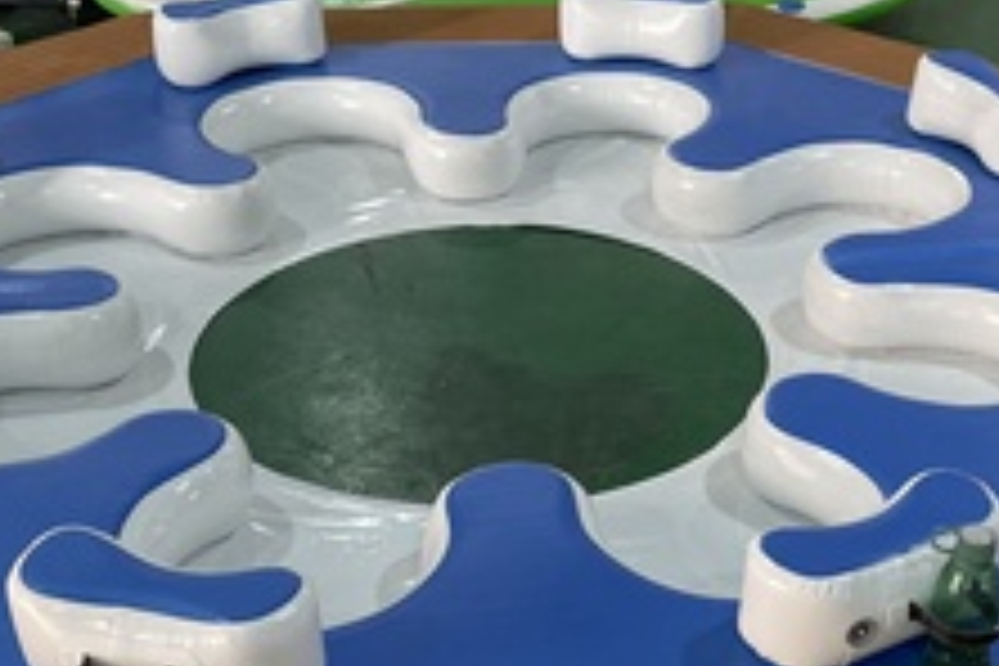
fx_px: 1693
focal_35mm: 61
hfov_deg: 32.6
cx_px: 666
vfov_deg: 21.8
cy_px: 587
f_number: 1.6
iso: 125
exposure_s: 1/121
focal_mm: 4.2
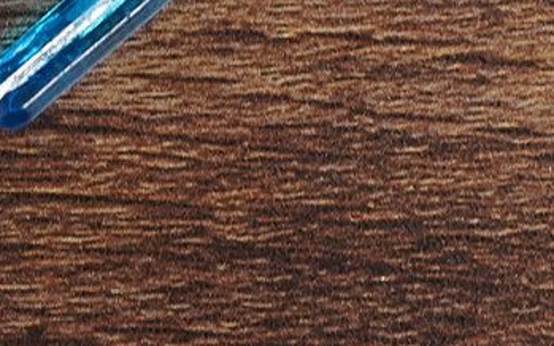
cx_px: -13
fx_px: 2823
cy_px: -257
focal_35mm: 187
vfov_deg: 6.9
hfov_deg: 11.1
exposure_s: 1/50
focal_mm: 50
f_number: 3.5
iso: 1600
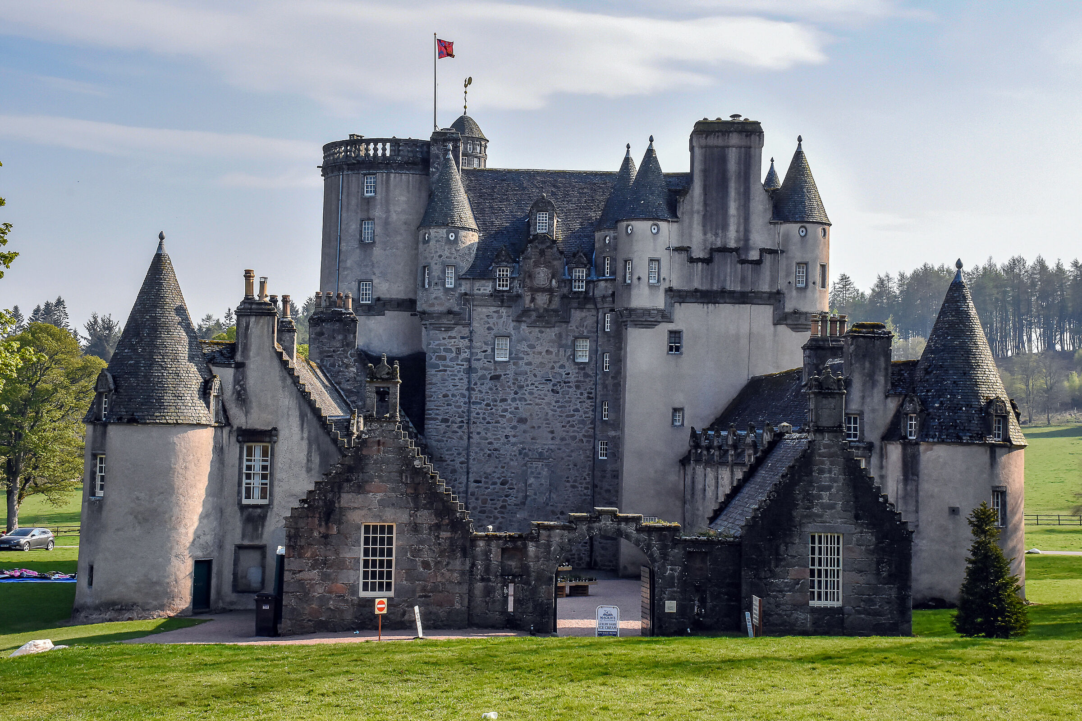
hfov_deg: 35.1
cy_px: 360
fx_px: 1713
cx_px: 541
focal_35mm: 57
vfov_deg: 23.8
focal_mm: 38
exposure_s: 1/640
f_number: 13
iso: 1250
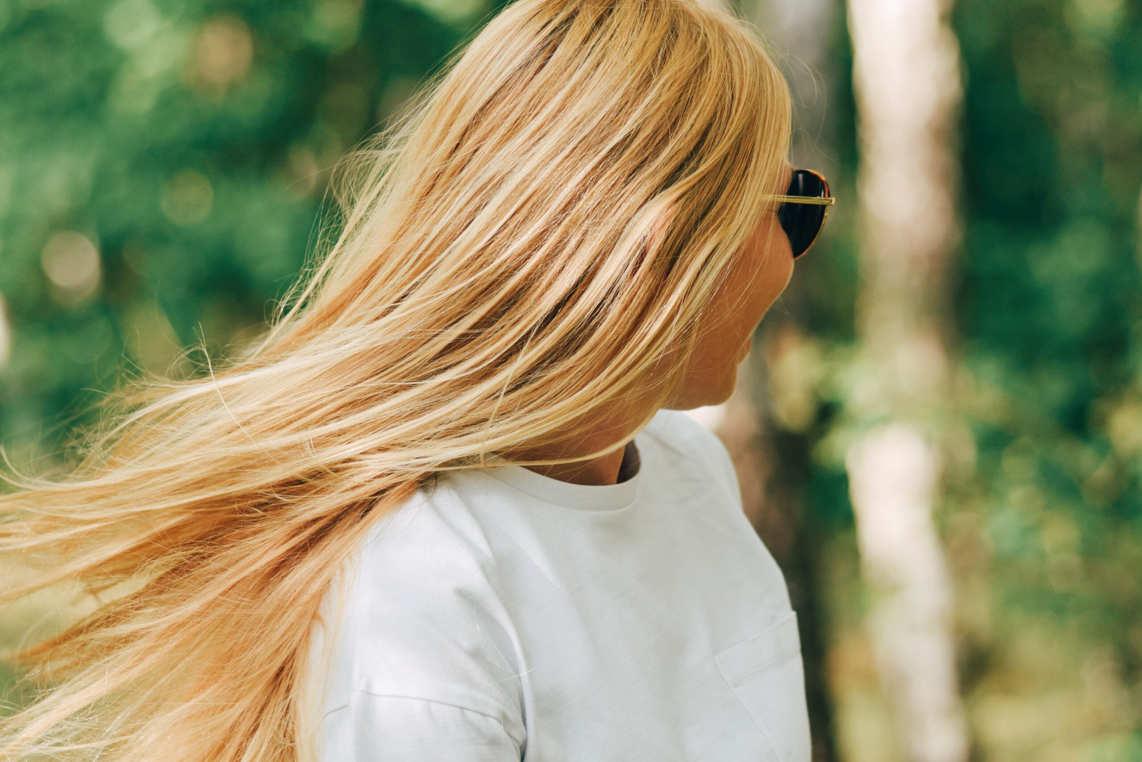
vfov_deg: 8.7
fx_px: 4996
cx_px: 571
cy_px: 381
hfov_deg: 13.0
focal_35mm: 158
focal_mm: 105
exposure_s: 1/1000
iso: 250
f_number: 3
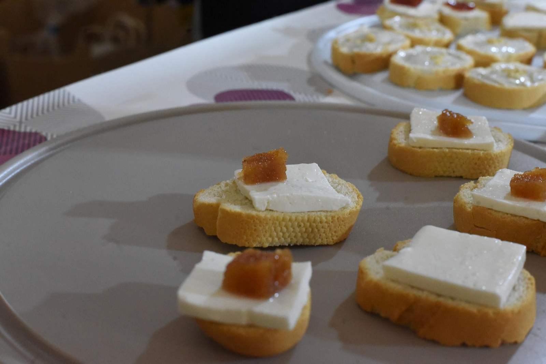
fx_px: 759
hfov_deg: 39.6
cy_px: 182
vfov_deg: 27.0
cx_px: 273
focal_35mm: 50
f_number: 9
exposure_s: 1/200
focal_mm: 50
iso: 11400
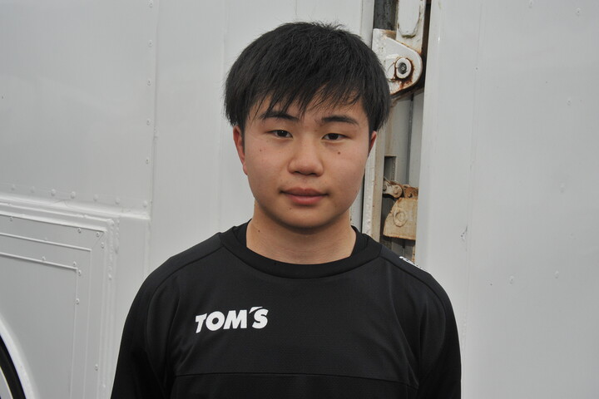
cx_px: 300
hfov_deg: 30.5
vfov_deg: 20.6
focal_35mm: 66
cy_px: 200
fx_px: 1098
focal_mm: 66
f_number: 27
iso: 1600
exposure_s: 1/250
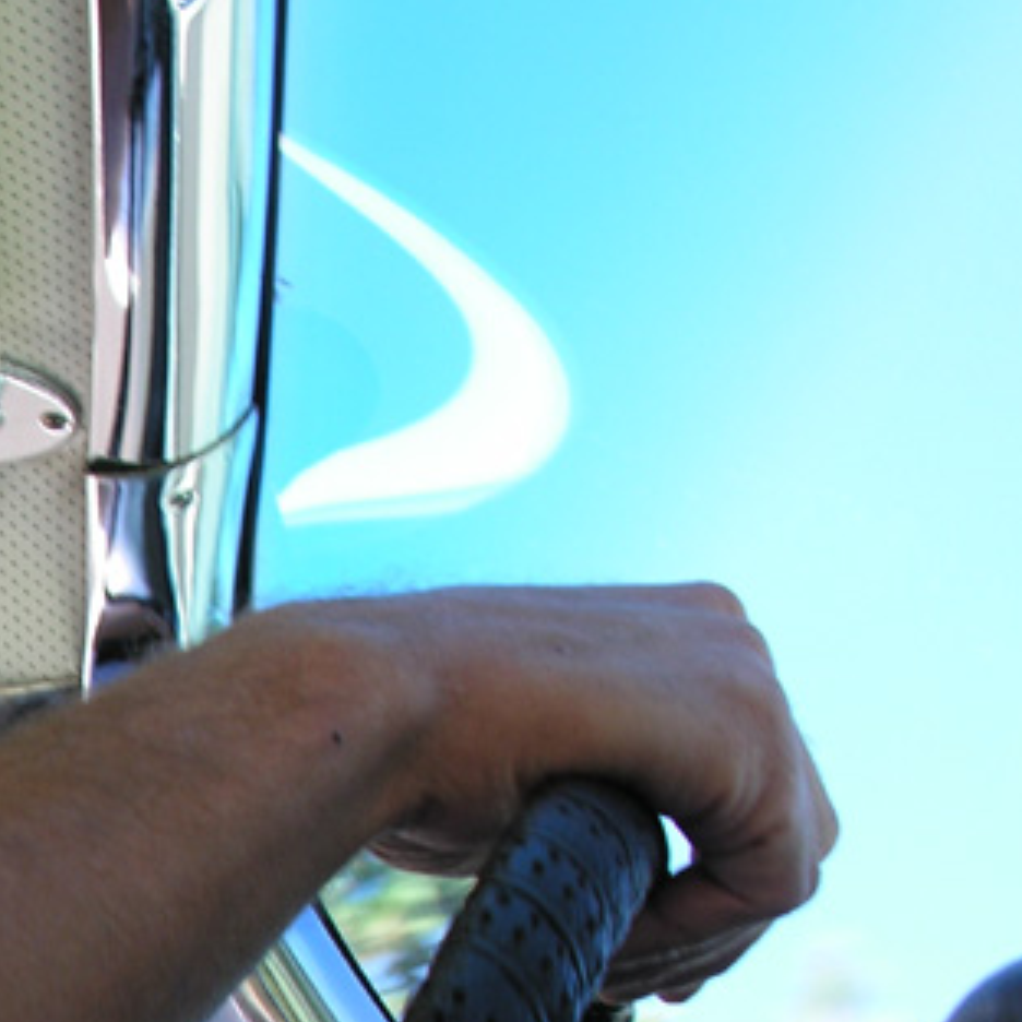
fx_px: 3307
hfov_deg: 16.3
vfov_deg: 17.1
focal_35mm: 99
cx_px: -409
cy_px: 1094
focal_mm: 8.9
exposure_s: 1/53.6
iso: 50
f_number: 4
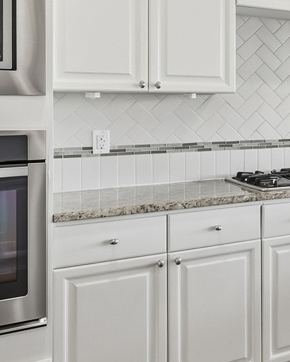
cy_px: 58
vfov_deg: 33.5
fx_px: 580
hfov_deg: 22.8
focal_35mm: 54
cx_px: 438
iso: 1000
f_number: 7.1
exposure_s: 1/1600
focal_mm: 14
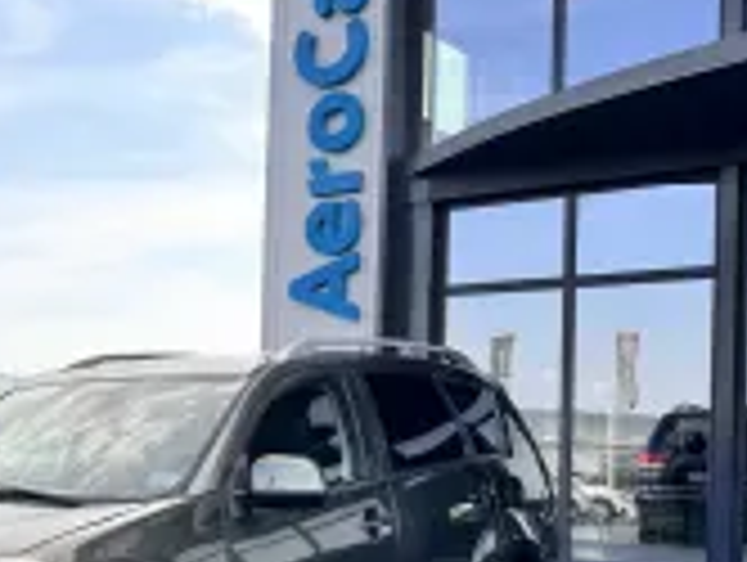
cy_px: 432
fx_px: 1124
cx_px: 54
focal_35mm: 52
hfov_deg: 34.4
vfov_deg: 27.7
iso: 80
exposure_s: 1/1151
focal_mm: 6.76
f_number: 1.78
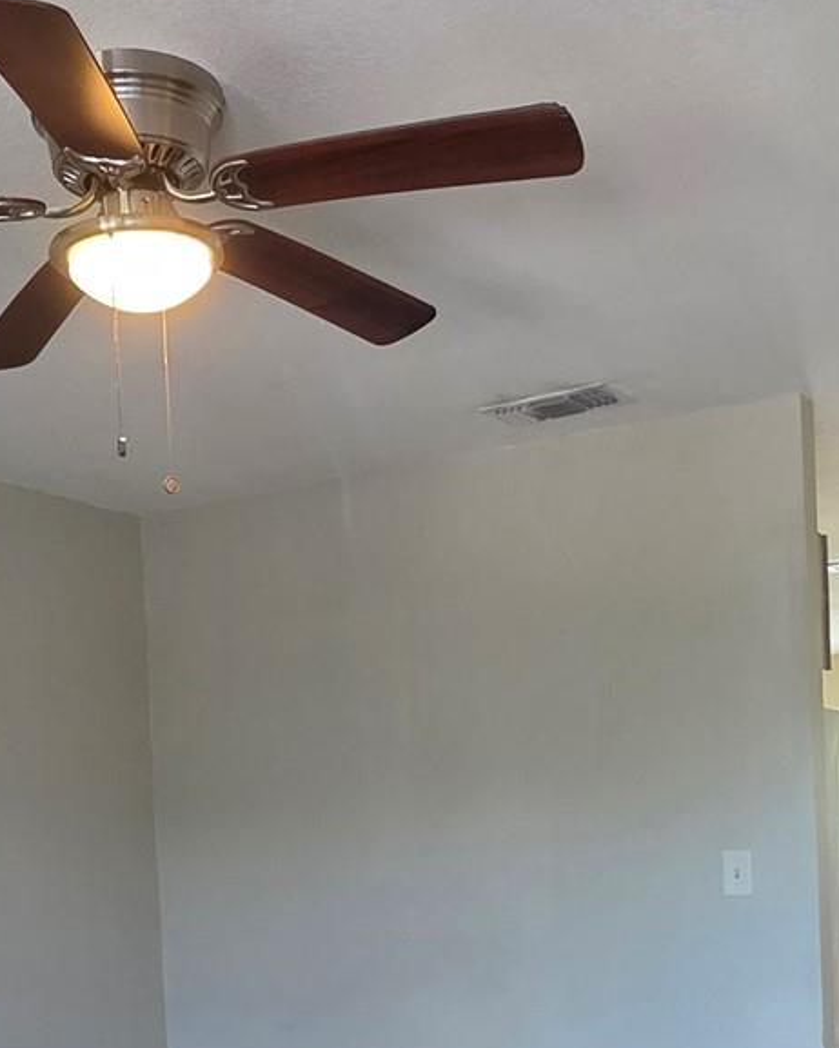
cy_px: 901
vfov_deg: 38.8
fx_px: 1396
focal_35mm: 45
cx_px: 327
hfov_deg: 33.3
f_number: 1.9
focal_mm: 2.2
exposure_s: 1/120
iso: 250
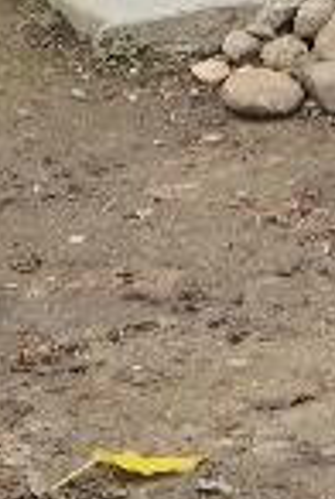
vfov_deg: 7.3
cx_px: 612
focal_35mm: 246
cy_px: -1083
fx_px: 3417
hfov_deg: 5.5
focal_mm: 24
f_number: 11
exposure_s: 1/50
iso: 320
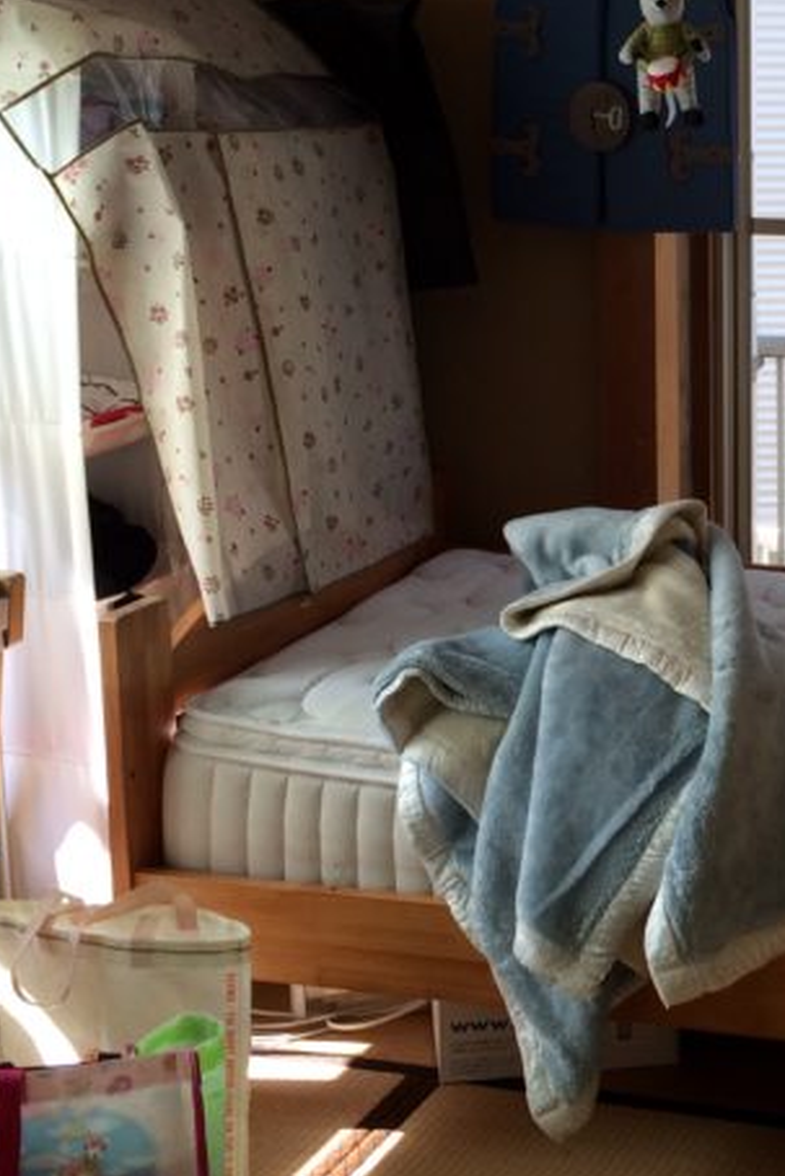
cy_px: 487
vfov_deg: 29.6
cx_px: 798
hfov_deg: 19.4
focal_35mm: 68
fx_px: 2222
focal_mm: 4.15
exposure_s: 1/120
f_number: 2.2
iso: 40
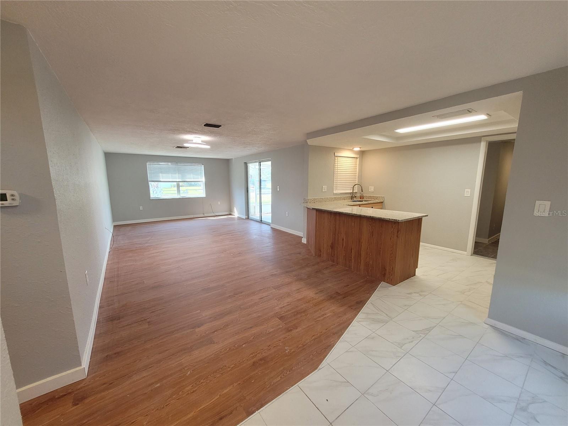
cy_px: 213
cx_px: 284
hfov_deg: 106.2
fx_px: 213
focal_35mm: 13
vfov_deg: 89.9
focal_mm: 1.74
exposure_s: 1/60
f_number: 2.2
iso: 160
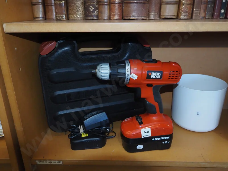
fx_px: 184
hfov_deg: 63.4
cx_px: 114
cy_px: 86
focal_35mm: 28
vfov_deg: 49.7
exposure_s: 1/160
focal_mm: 14
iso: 1600
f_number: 5.6
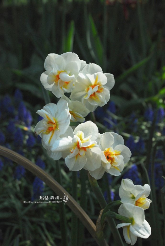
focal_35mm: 52
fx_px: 360
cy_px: 123
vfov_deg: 37.8
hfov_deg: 25.8
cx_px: 82
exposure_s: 1/1250
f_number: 7.1
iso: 320
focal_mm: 35
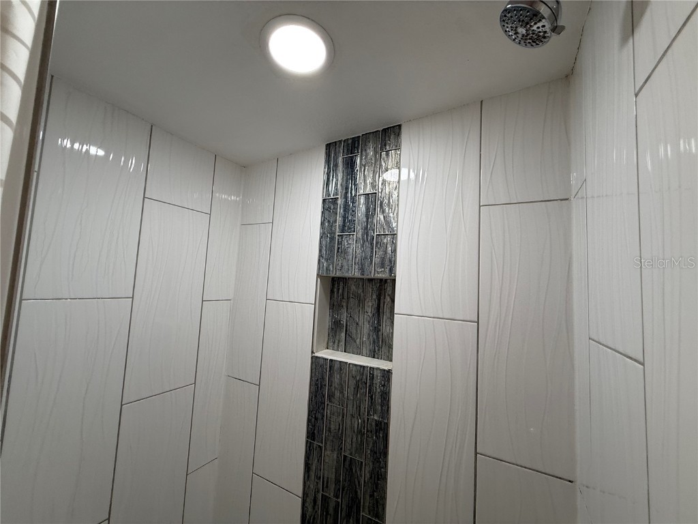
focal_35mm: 14
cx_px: 349
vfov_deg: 85.7
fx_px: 282
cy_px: 262
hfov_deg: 102.1
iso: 64
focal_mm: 2.22
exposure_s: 1/120
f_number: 2.2
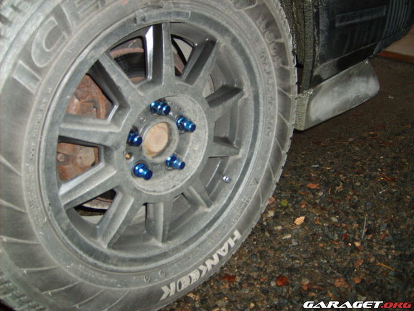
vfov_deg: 40.7
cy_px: 156
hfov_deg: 52.6
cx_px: 207
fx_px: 419
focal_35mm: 35
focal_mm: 5.8
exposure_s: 1/45
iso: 100
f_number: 2.8
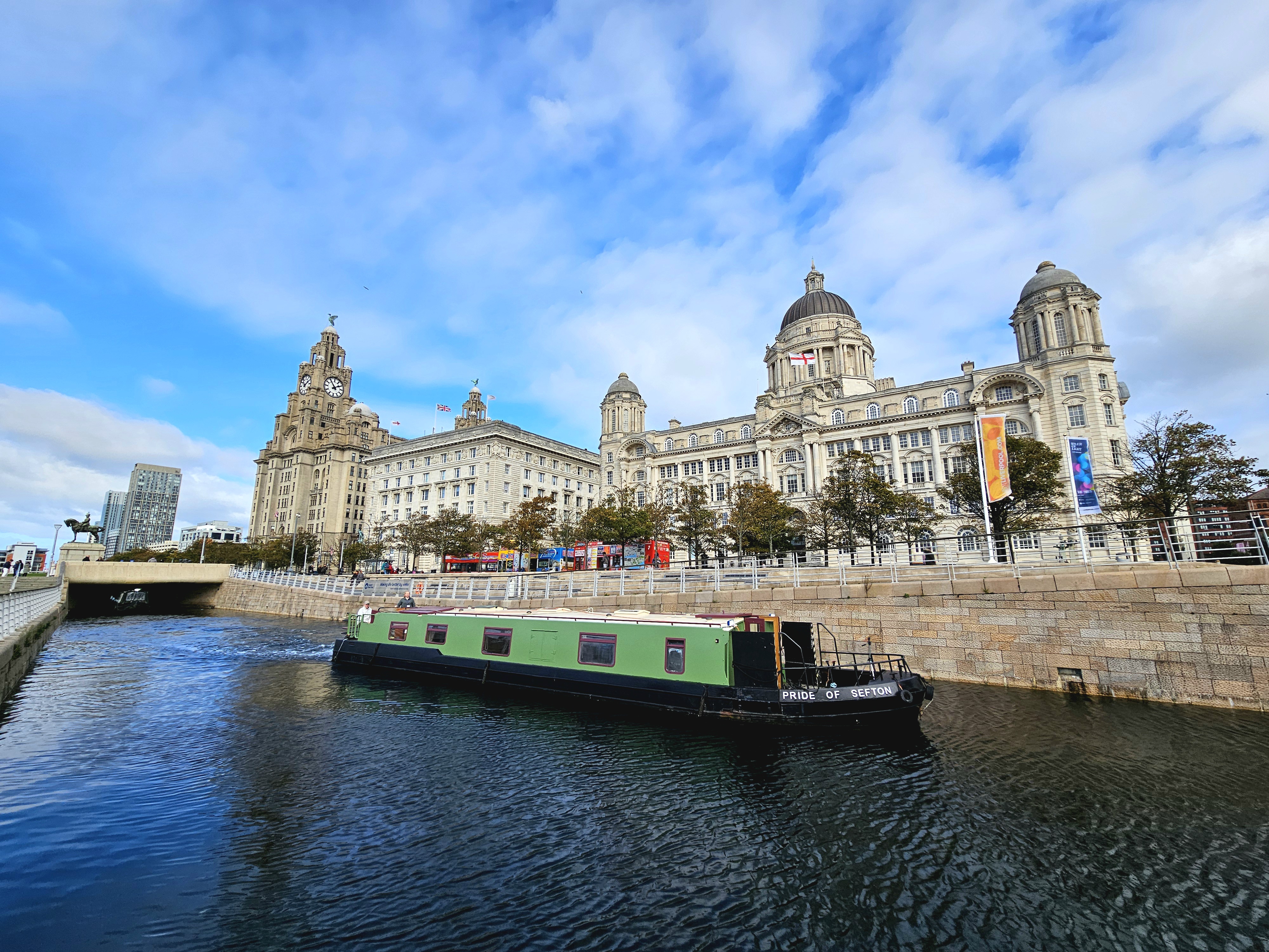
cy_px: 476
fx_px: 477
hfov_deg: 106.2
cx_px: 634
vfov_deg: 89.9
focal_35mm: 13
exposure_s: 1/2500
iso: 50
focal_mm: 2.2
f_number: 2.2
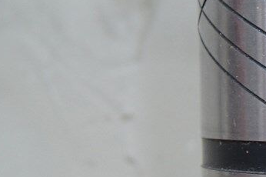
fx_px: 1401
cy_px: 218
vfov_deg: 7.2
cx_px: 411
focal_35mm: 190
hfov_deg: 10.4
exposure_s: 1/10
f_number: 6.3
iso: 400
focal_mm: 35
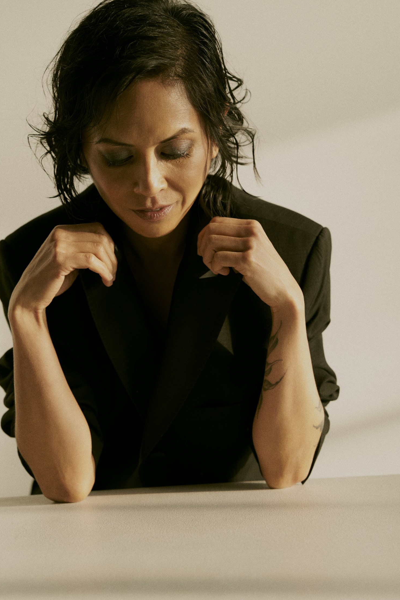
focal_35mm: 79
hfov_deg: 17.3
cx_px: 189
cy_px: 296
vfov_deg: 25.7
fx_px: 1316
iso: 100
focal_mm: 70
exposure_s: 1/250
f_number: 4
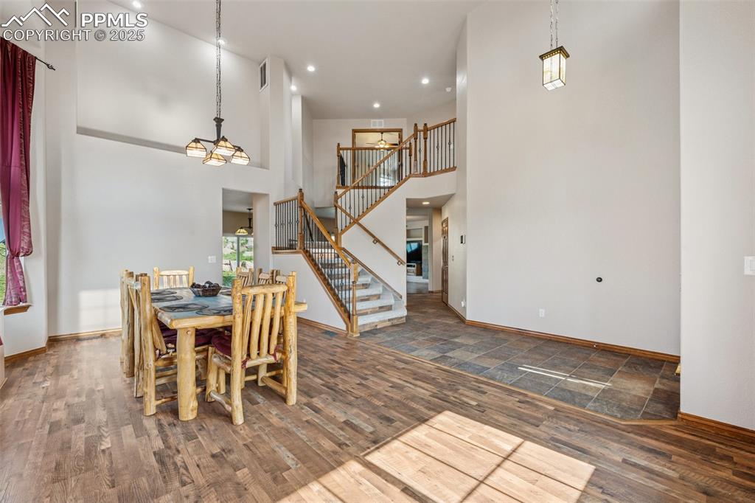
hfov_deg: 100.4
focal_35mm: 15
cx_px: 378
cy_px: 252
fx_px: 314
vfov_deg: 77.3
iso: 800
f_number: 11
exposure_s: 1/15
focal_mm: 15
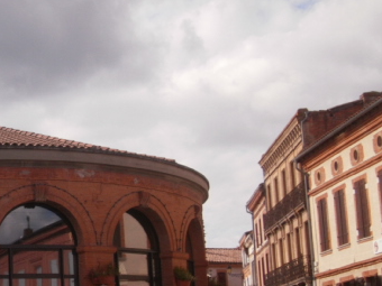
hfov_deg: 23.4
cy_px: 175
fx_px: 894
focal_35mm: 81
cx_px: 34
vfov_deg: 18.2
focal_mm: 7.61
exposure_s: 1/125
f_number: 10.1
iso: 100
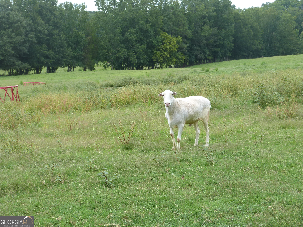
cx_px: 152
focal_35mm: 73
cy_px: 114
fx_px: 639
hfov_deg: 26.7
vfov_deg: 20.2
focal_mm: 13.2
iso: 100
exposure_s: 1/160
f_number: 4
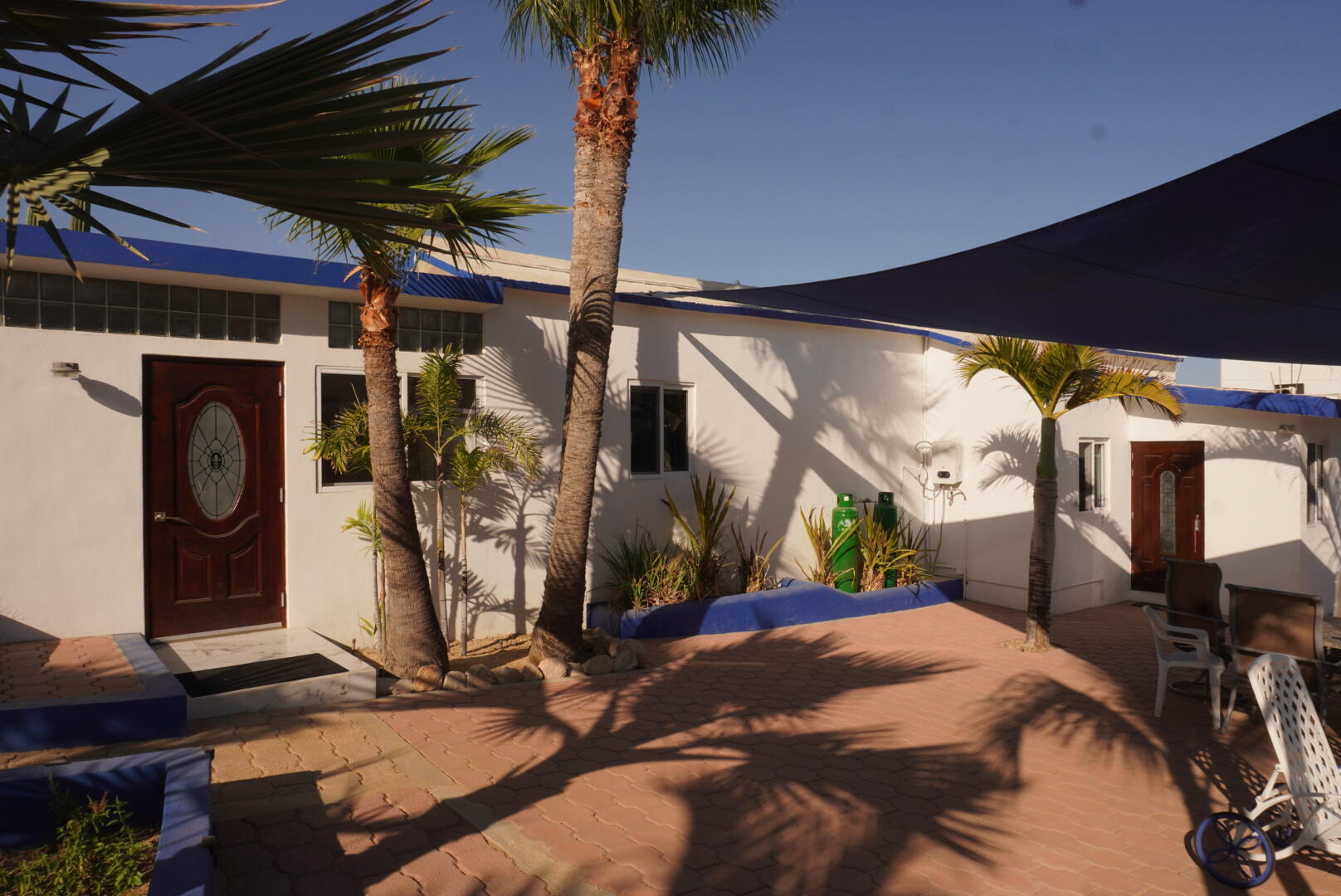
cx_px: 670
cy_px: 448
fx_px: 895
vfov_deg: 53.2
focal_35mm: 24
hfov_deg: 73.7
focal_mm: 16
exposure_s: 1/200
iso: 125
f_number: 14
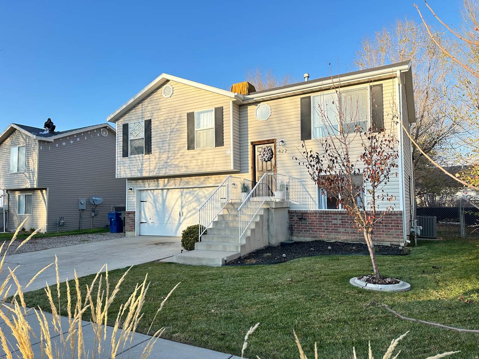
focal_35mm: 24
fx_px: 332
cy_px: 180
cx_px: 240
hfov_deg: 71.6
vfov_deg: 56.8
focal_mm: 6.86
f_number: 1.78
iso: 80
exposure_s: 1/971
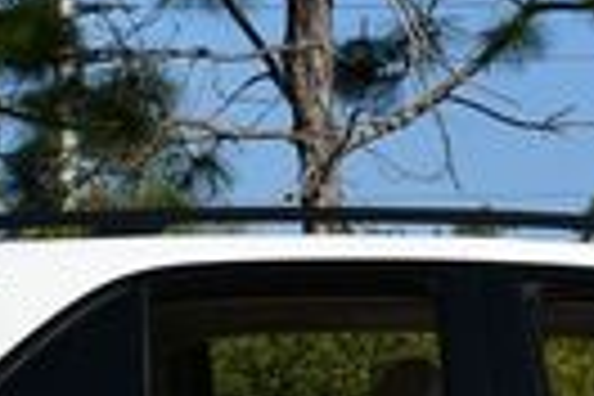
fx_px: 4653
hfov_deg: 7.3
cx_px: 594
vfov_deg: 4.9
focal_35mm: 282
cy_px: 396
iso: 100
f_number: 9
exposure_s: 1/320
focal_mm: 29
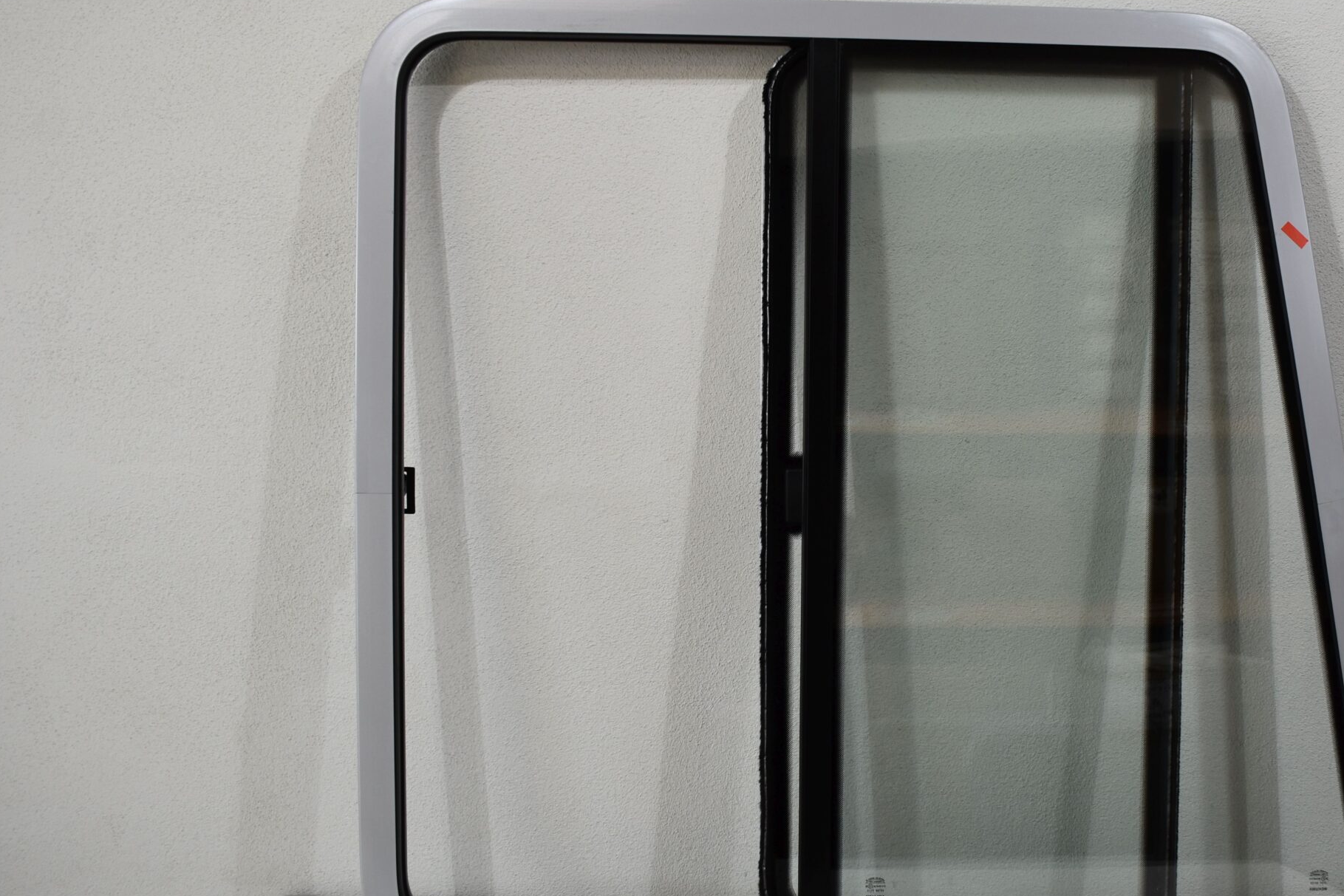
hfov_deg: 50.0
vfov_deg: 35.0
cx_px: 868
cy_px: 478
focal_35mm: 38
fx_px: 1419
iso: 250
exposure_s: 1/125
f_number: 5.6
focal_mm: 18
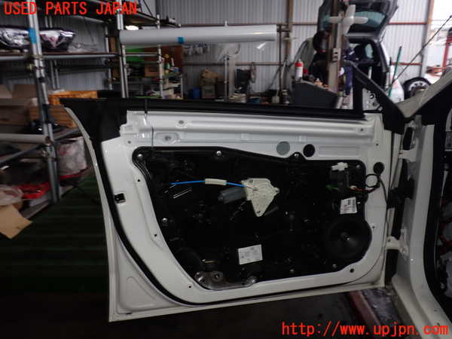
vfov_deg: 46.8
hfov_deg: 60.0
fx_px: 392
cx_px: 226
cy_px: 170
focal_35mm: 30
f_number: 6.3
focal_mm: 5.4
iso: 200
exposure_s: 1/30
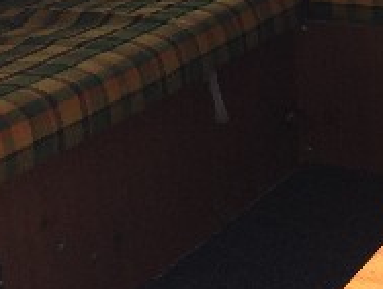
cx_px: 486
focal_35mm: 101
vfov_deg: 14.6
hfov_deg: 18.2
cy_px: 45
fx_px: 1120
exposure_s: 1/391
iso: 32
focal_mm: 4.15
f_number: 2.2
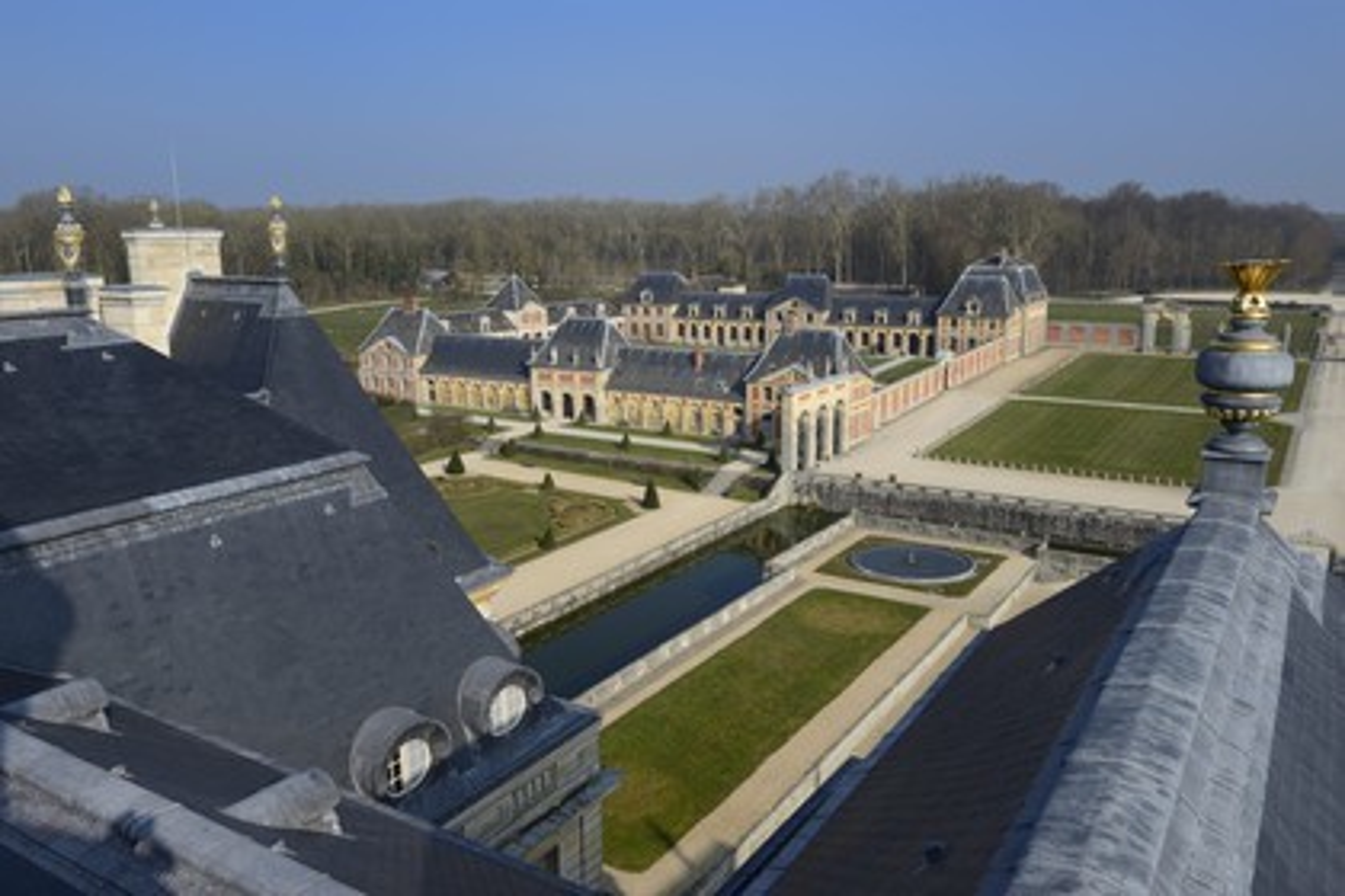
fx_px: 1083
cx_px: 672
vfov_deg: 45.0
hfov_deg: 63.7
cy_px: 448
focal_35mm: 29
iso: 200
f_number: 13
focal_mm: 29
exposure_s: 1/250
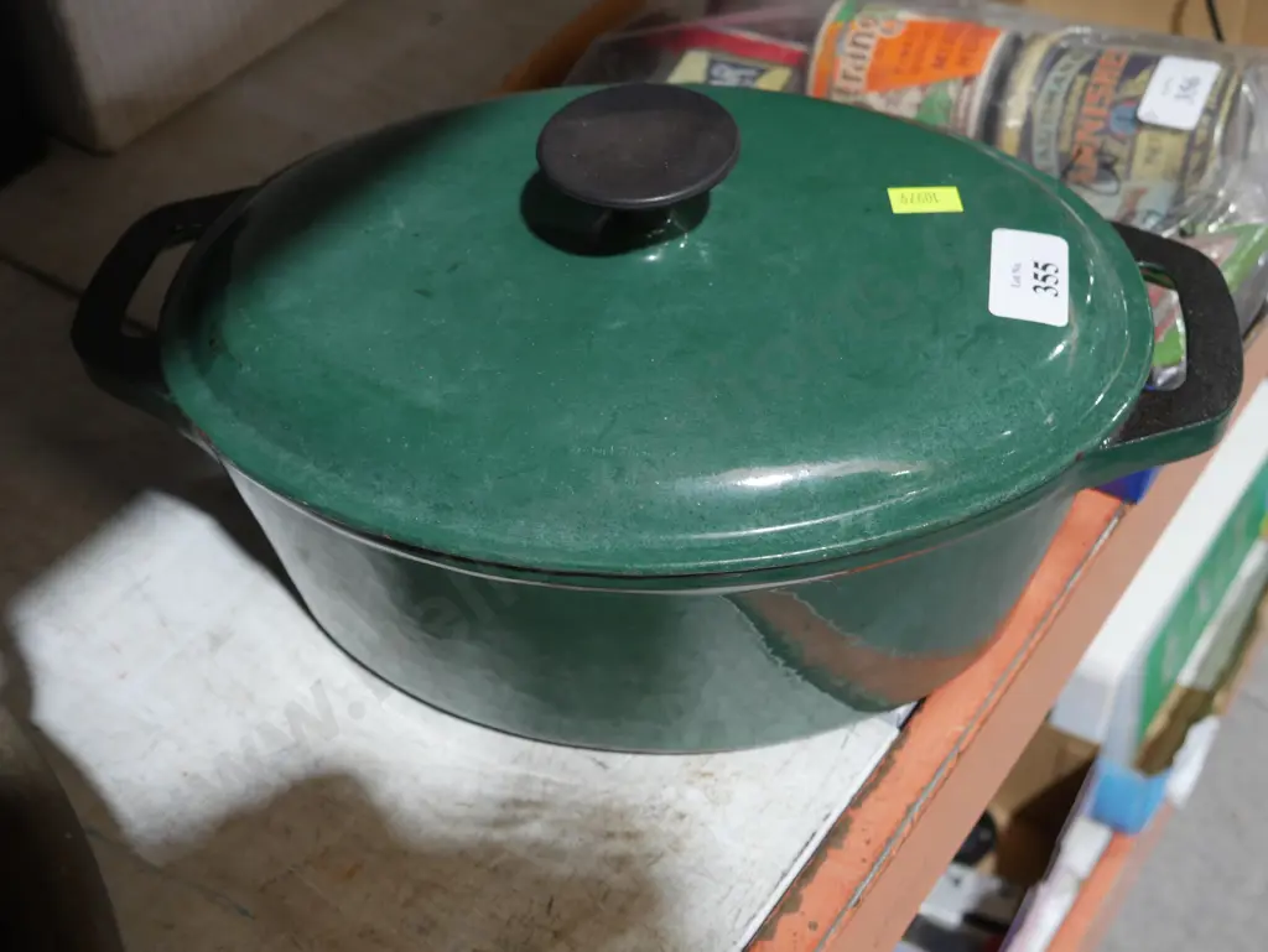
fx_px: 1612
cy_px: 476
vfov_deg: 32.9
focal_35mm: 44
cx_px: 634
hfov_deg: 42.9
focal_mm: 22
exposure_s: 1/60
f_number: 4.7
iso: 800
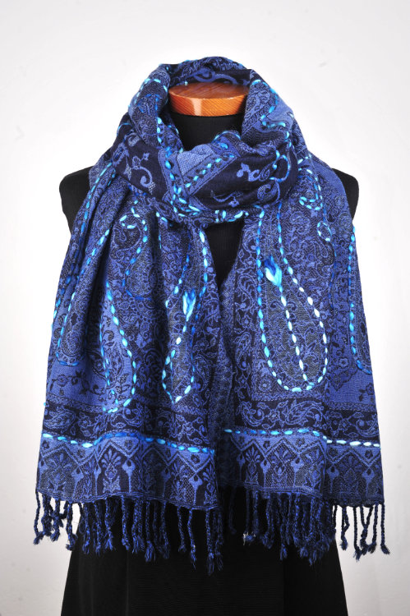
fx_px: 855
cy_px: 308
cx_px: 205
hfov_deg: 27.0
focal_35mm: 50
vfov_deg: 39.6
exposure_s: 1/100
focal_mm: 50
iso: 200
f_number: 10
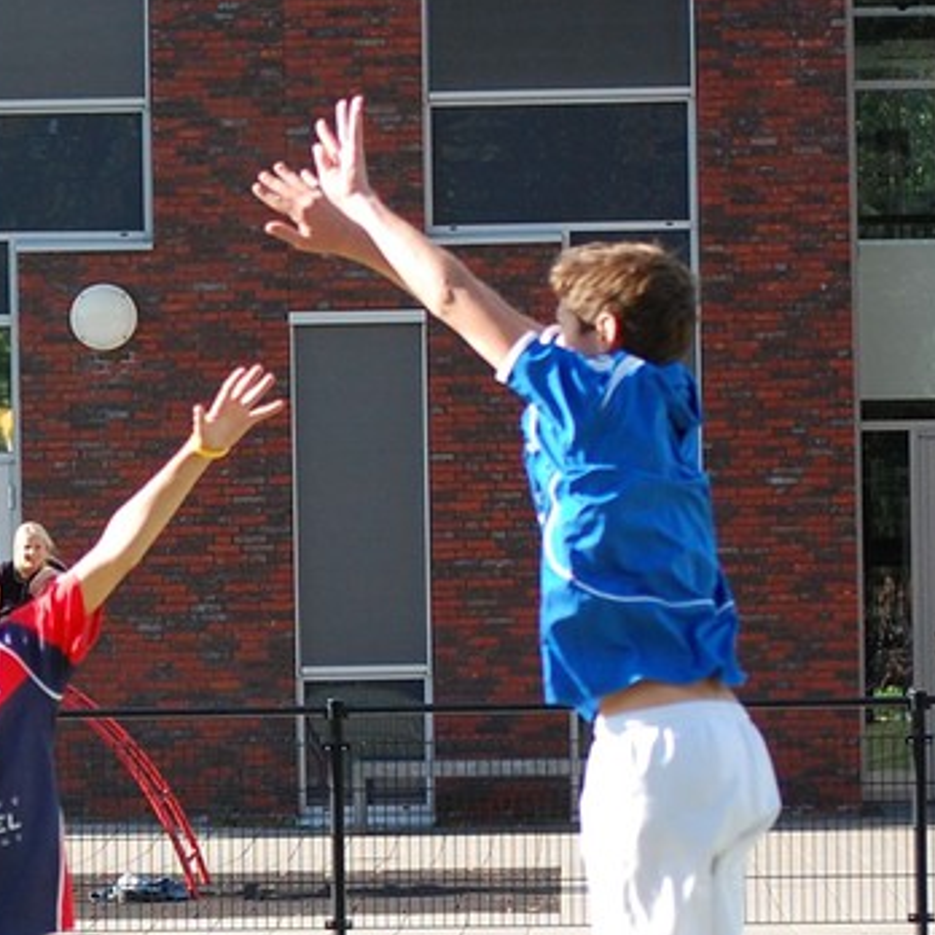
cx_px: -83
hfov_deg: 8.4
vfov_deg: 8.5
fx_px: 6303
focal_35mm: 206
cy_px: 559
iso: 400
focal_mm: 55
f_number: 4.2
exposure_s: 1/800
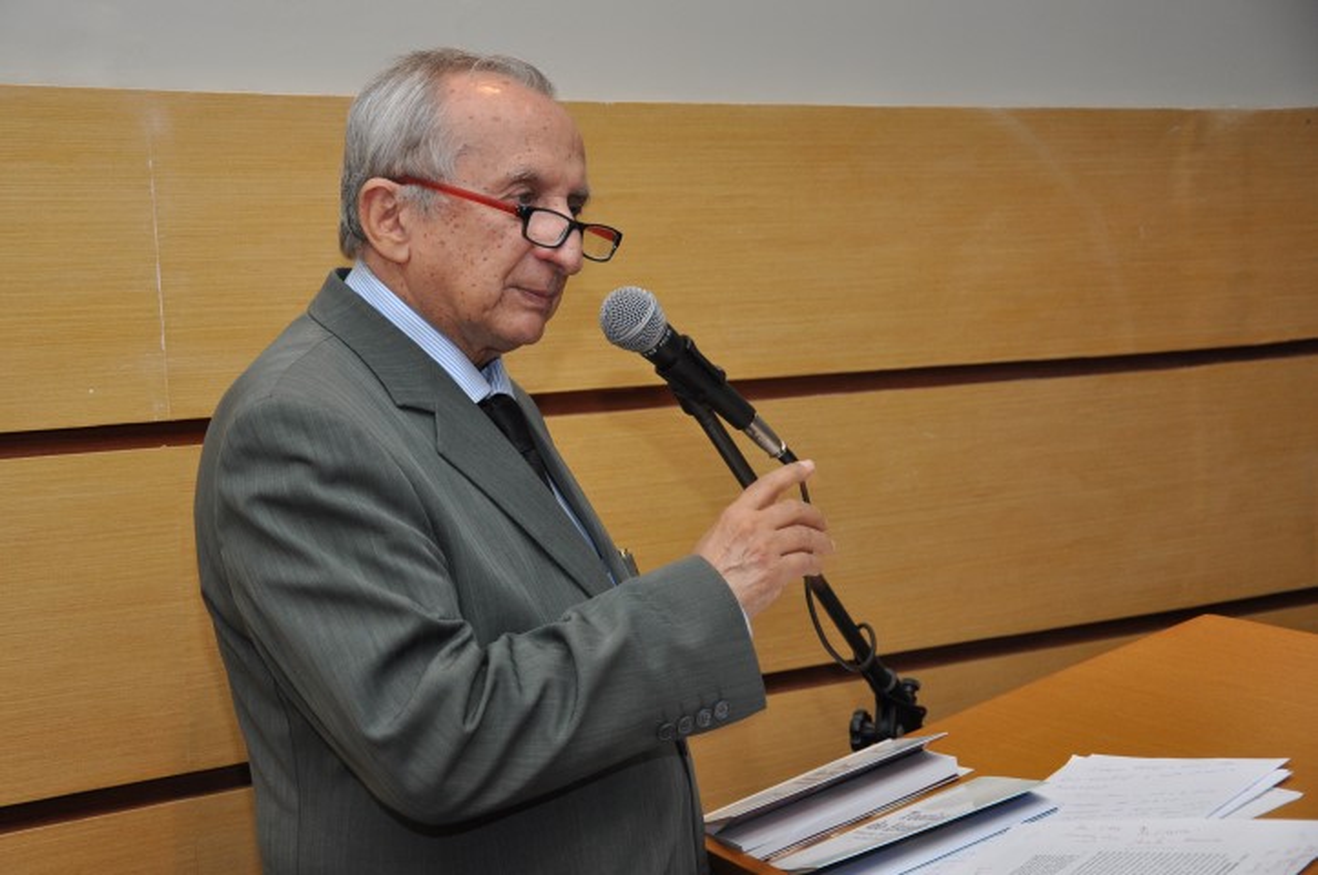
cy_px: 438
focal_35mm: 78
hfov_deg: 26.0
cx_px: 659
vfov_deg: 17.4
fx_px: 2852
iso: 640
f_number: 5.6
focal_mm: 52
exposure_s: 1/60
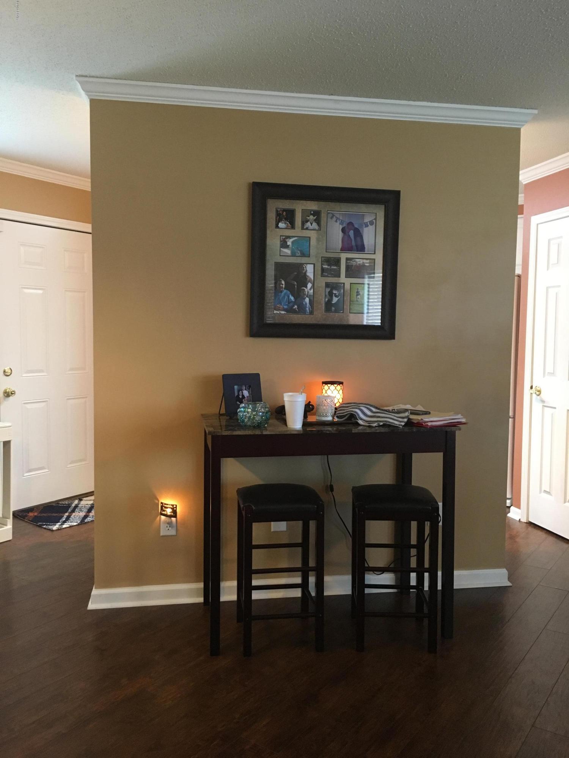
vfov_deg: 61.7
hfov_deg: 48.2
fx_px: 636
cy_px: 379
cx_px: 284
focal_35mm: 29
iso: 200
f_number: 2.2
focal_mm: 4.15
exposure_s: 1/30
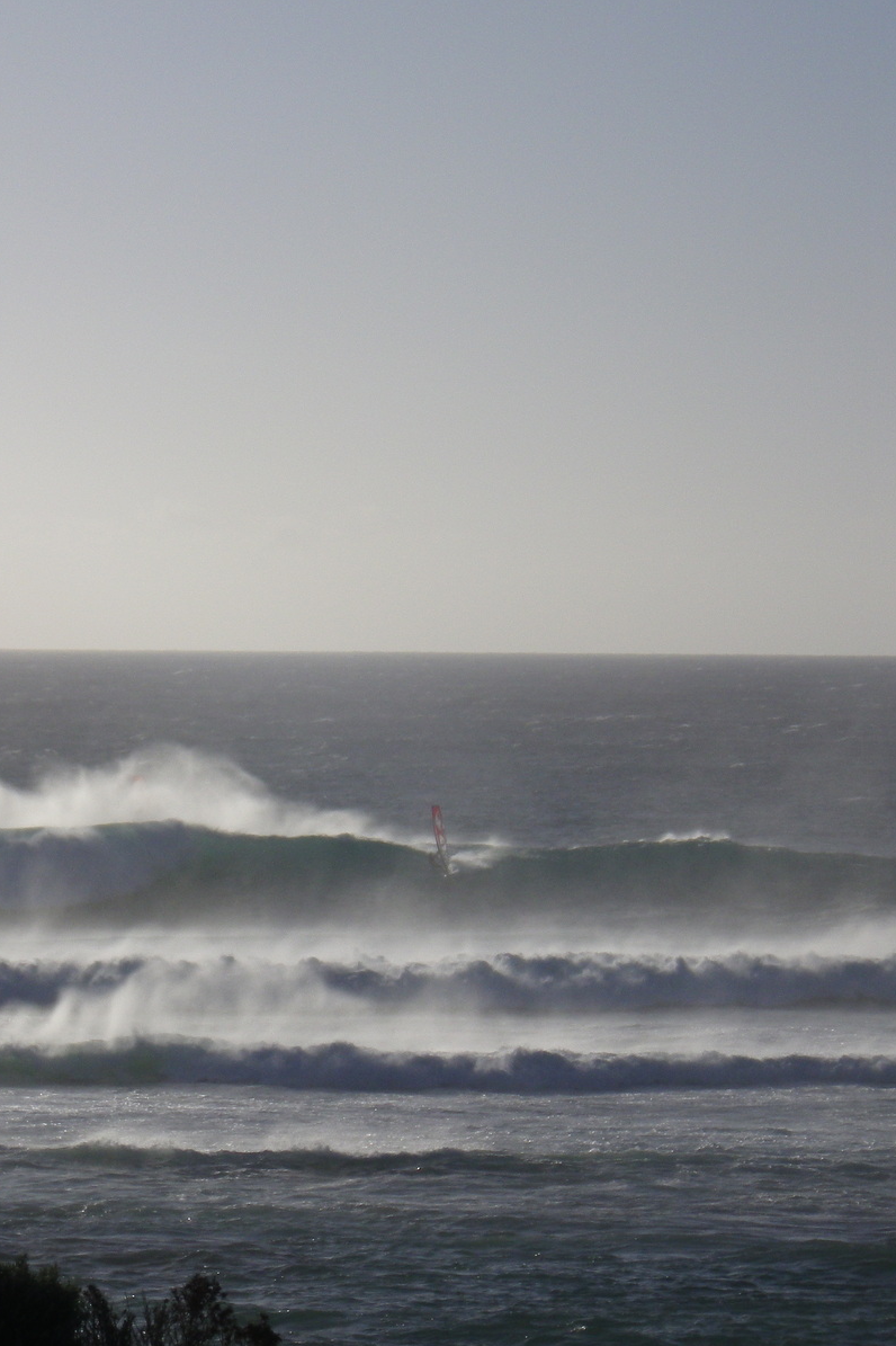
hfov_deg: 7.0
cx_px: 146
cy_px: 672
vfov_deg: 10.6
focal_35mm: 195
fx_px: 7284
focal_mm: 25
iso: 80
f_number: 6.6
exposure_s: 1/1250
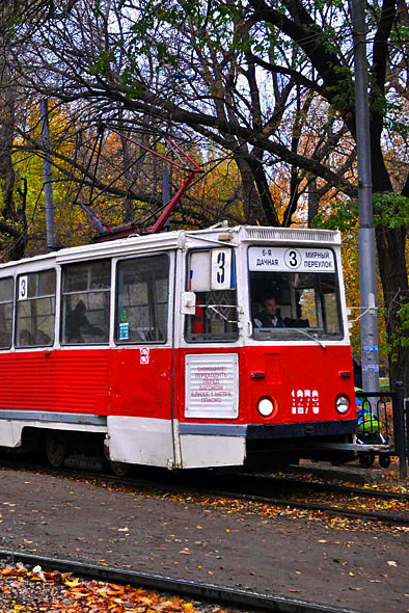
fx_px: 1140
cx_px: 57
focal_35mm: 67
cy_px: 233
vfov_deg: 30.0
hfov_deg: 20.0
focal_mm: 22
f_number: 4.5
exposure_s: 1/160
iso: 400
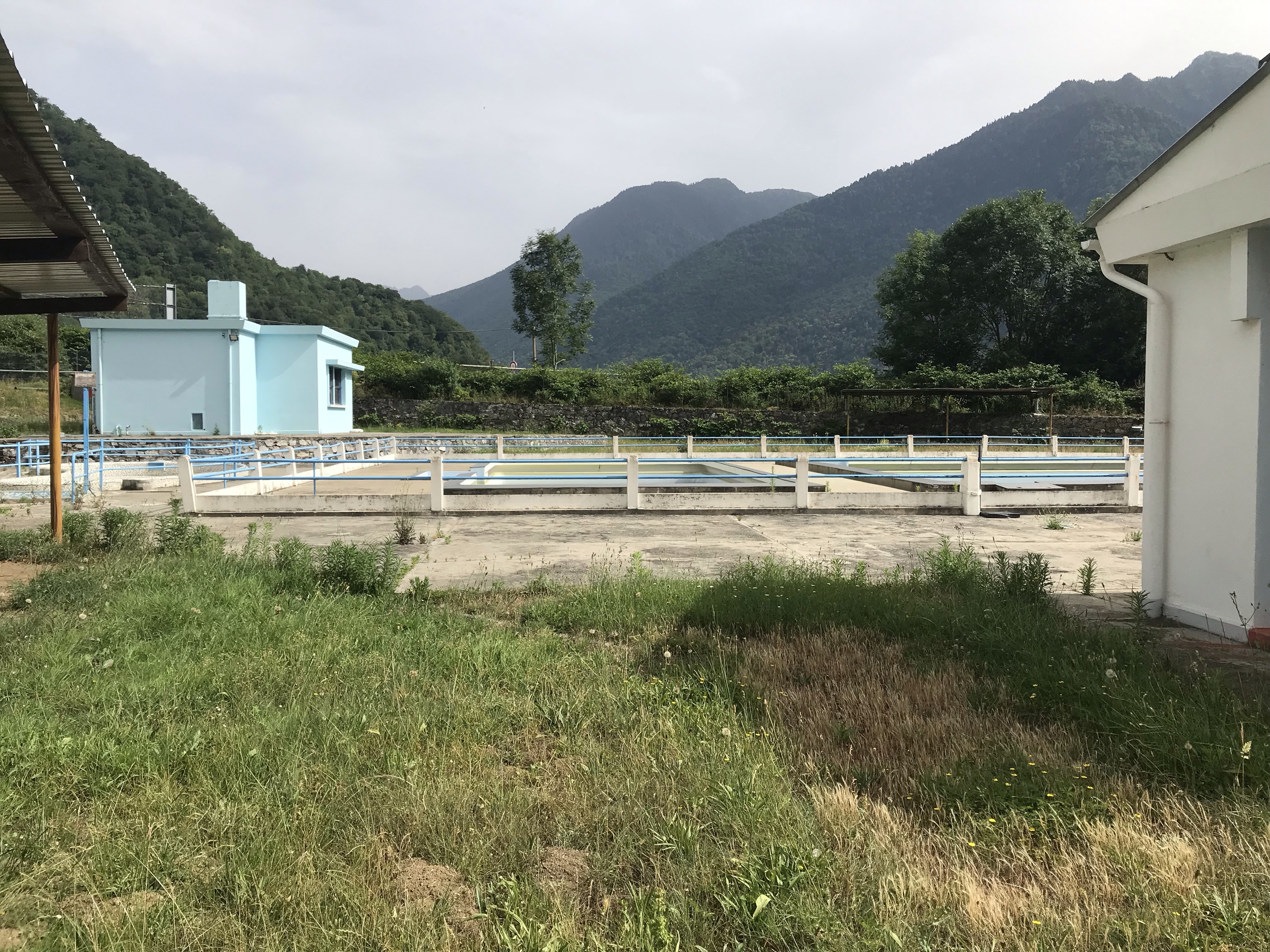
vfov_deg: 49.7
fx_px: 1027
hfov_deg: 63.4
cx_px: 635
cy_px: 476
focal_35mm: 28
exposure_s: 1/2457
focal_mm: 3.99
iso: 20
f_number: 1.8
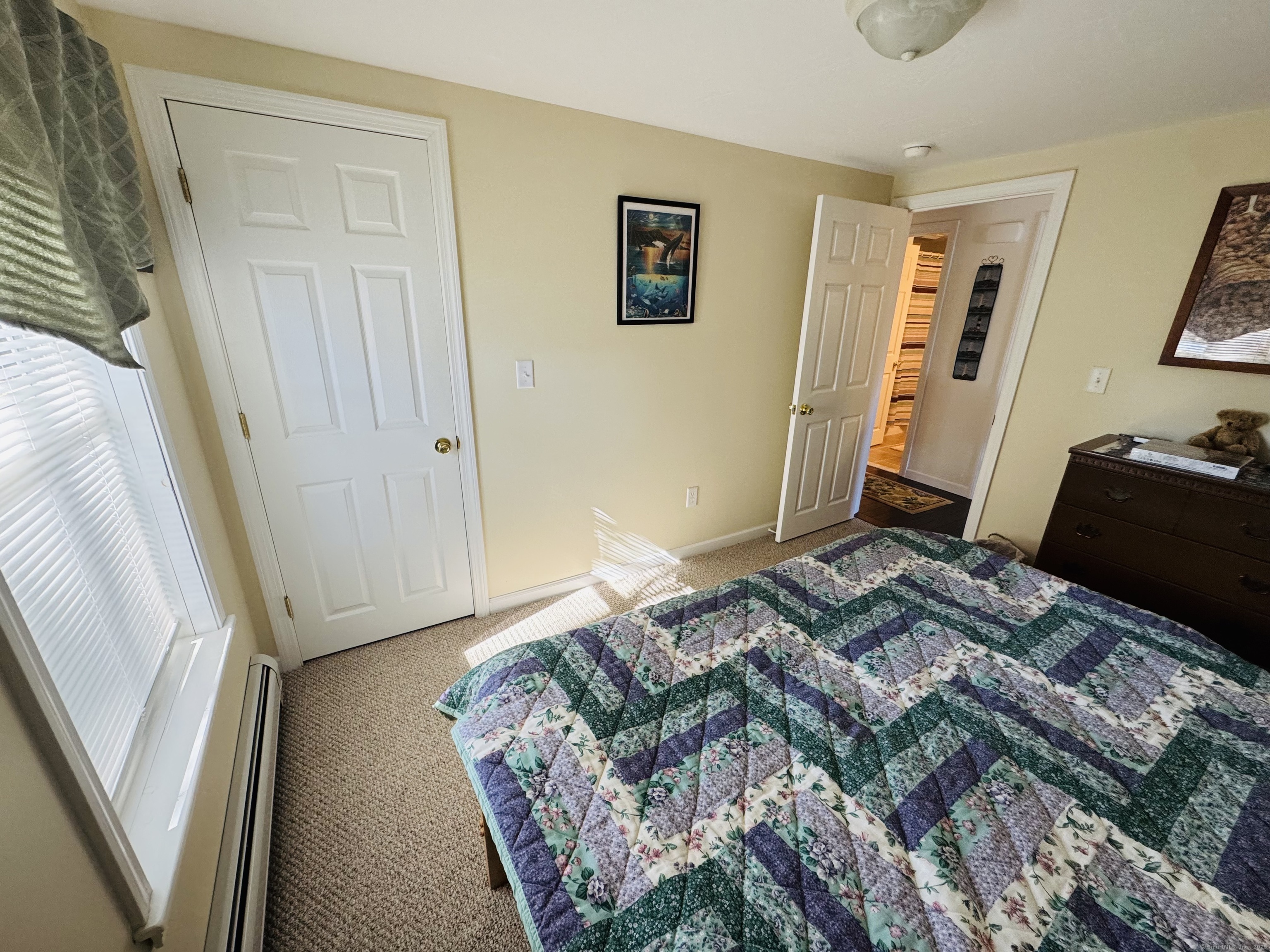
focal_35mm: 14
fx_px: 514
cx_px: 635
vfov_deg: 85.7
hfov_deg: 102.1
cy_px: 476
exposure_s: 1/120
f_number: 2.2
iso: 250
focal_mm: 2.22
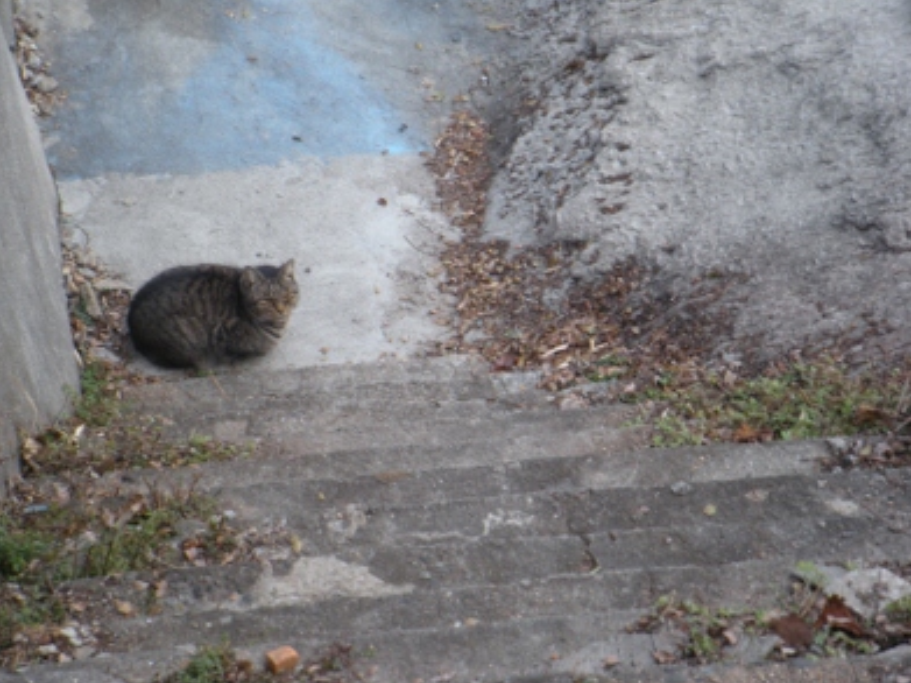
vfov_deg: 8.2
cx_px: 454
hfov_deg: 10.9
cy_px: 347
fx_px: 4762
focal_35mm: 181
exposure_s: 1/54.2
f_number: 4.8
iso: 64
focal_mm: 29.5
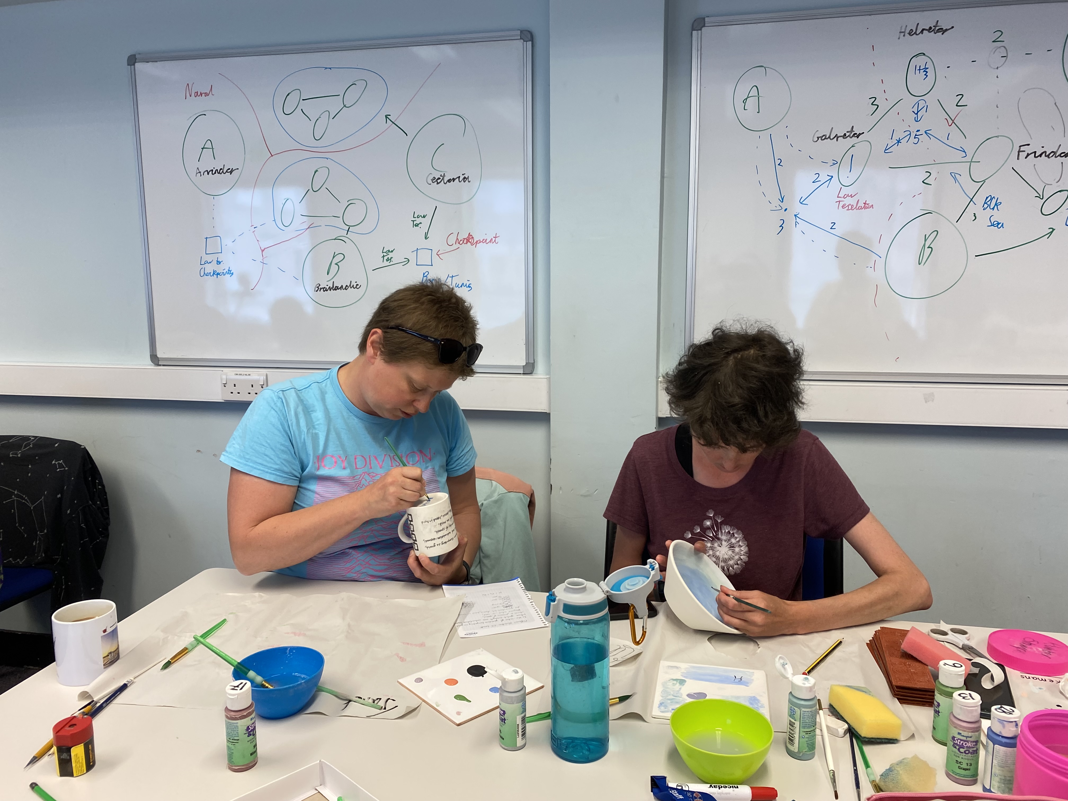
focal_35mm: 26
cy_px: 400
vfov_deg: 53.1
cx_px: 534
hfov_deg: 67.3
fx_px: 802
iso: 80
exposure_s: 1/100
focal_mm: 4.25
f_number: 1.8
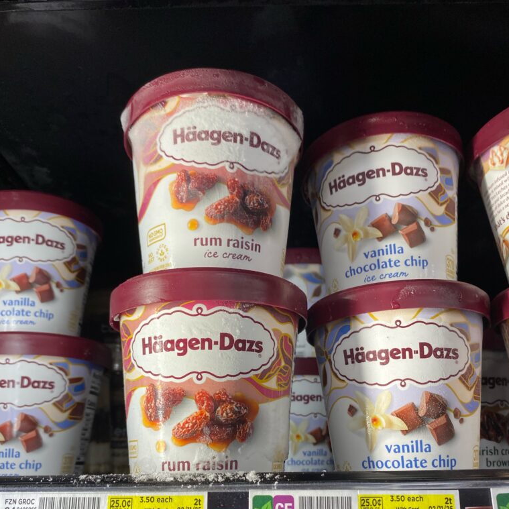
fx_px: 516
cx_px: 256
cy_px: 332
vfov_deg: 51.7
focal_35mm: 31
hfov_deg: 52.5
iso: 100
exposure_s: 1/120
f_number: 1.8
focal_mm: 4.25
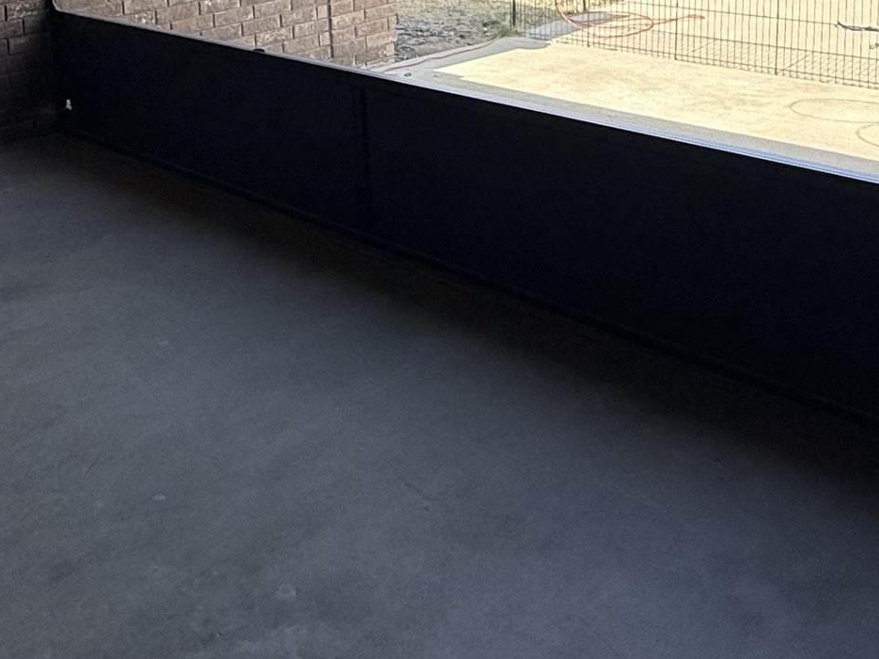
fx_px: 1168
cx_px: 356
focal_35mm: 46
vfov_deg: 28.4
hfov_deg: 41.1
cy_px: -82
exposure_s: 1/430
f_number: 2.2
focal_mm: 2.22
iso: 50
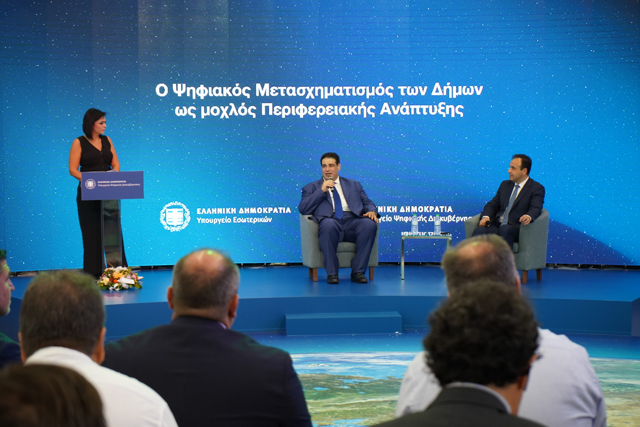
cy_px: 214
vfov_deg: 19.5
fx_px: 1244
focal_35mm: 70
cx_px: 320
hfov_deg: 28.8
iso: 2000
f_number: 5.6
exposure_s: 1/100
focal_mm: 70
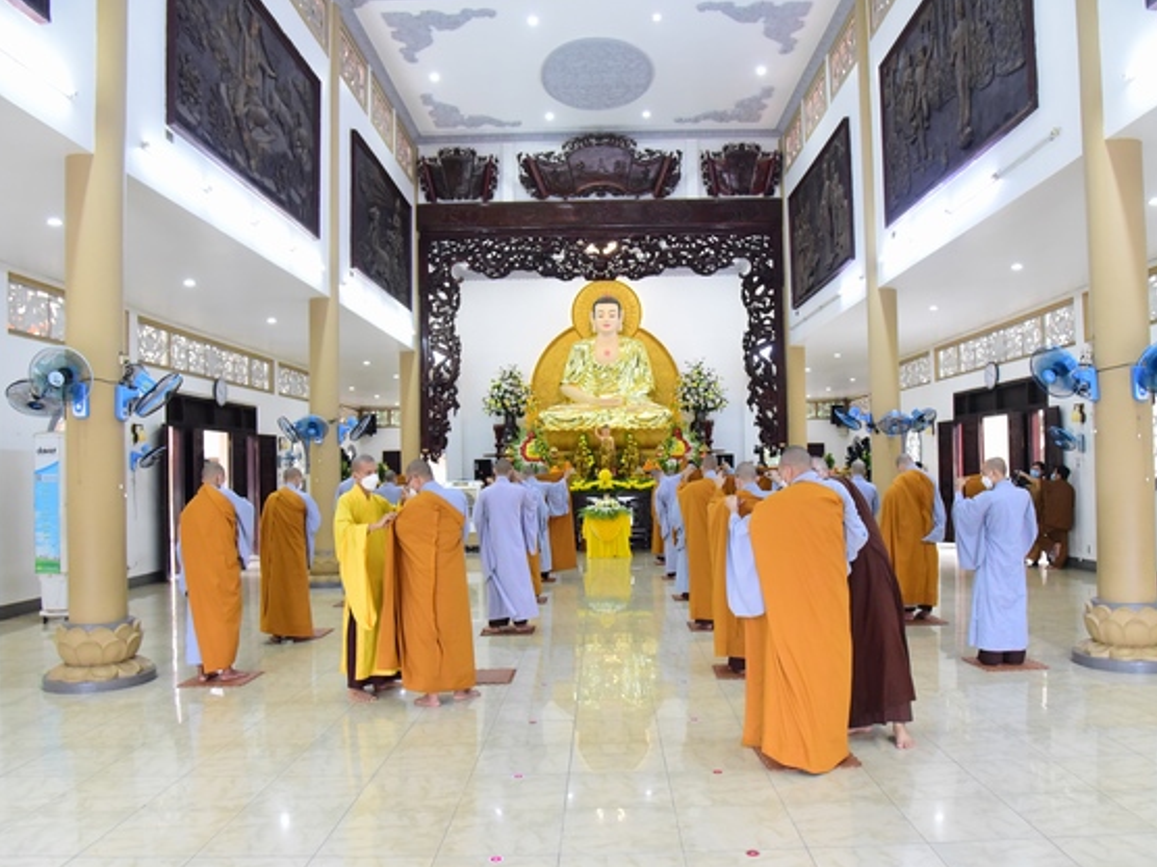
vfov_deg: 51.4
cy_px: 443
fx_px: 902
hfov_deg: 65.2
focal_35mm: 27
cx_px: 620
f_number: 5.6
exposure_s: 1/125
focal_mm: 24
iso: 6400
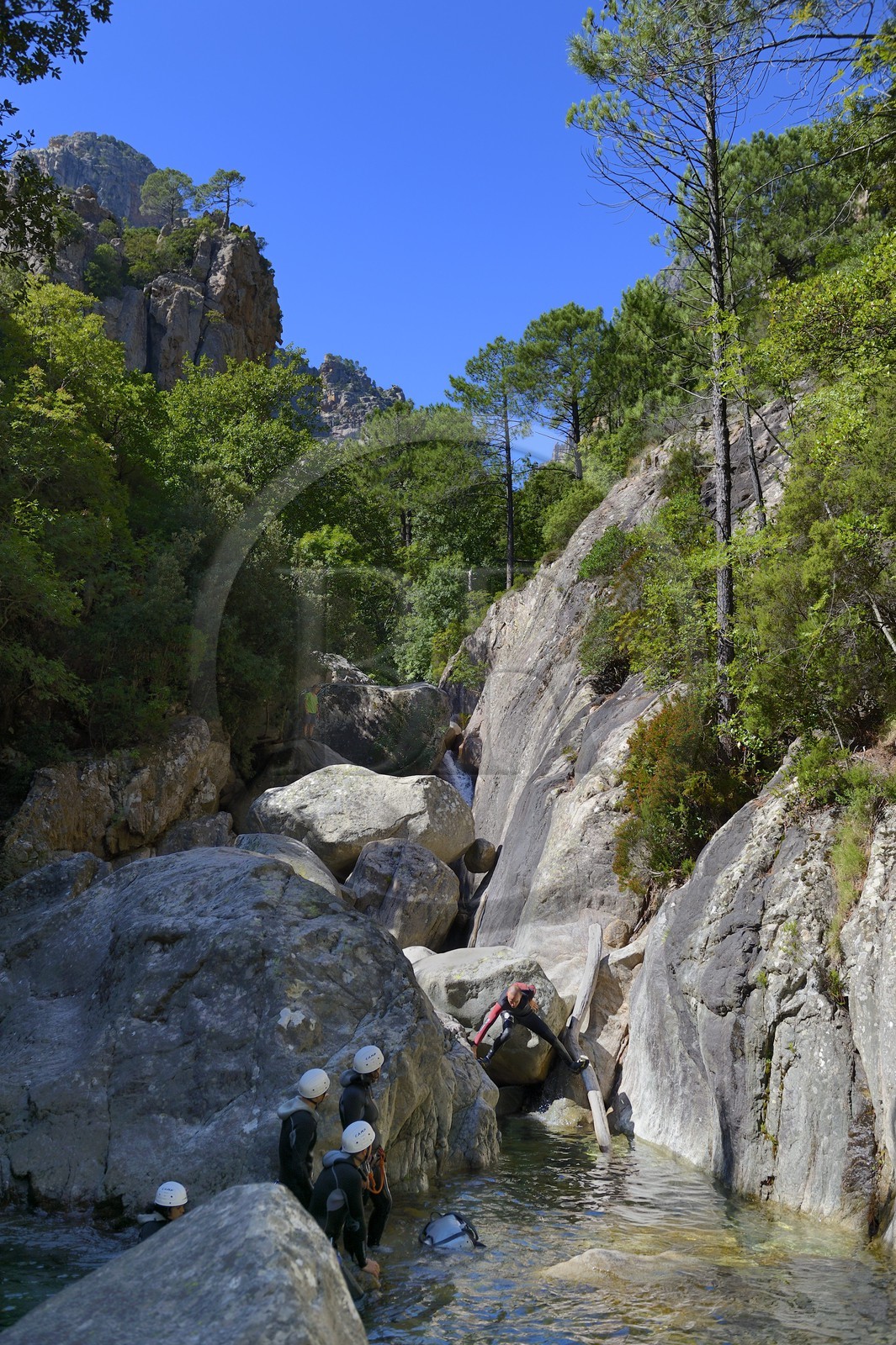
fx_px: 1196
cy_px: 672
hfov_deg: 41.1
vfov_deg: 58.7
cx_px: 448
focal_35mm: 32
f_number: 4.5
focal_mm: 32
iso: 200
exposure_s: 1/640
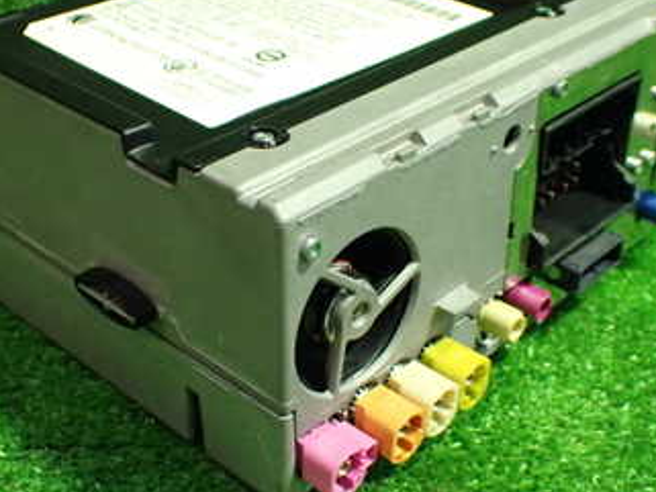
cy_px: 251
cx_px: 315
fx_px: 1062
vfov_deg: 26.1
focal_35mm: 56
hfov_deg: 34.3
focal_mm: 5.4
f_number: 2.3
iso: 800
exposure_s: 1/80
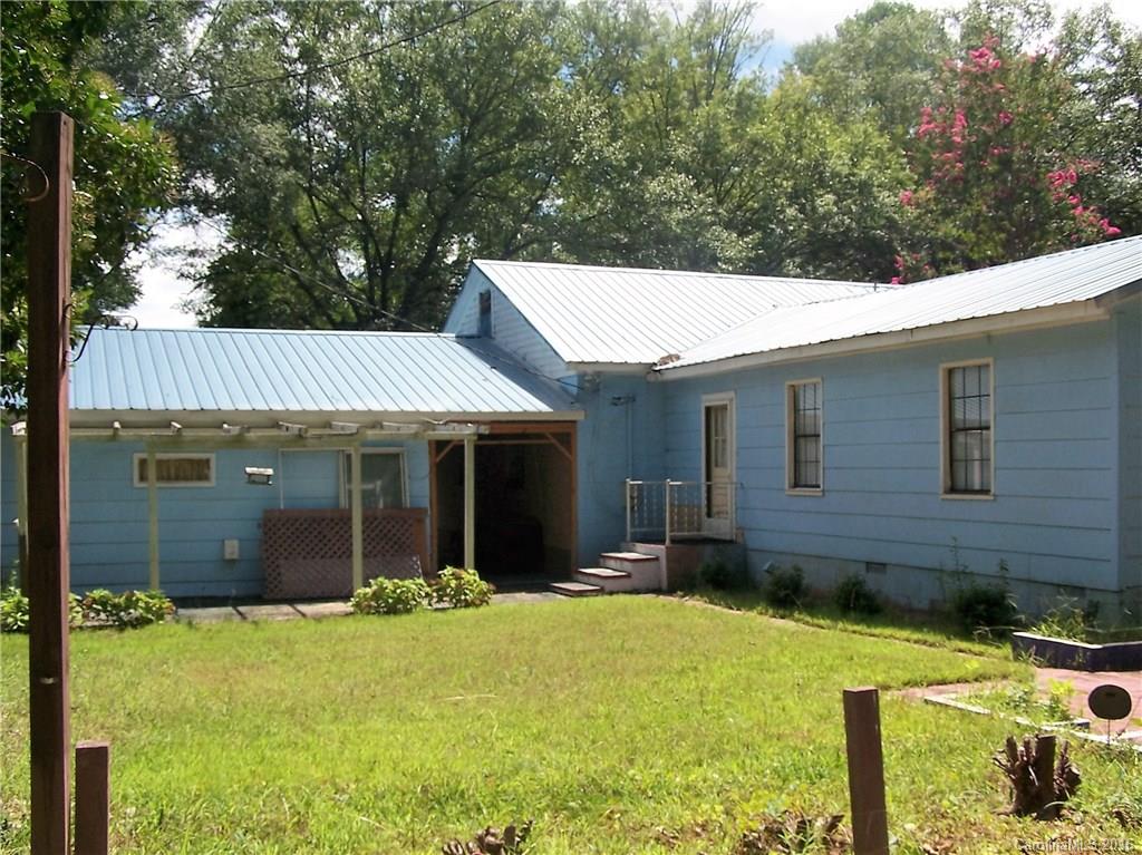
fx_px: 1253
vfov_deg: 37.7
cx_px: 571
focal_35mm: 38
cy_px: 428
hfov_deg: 49.0
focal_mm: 6.3
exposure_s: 1/500
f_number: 4
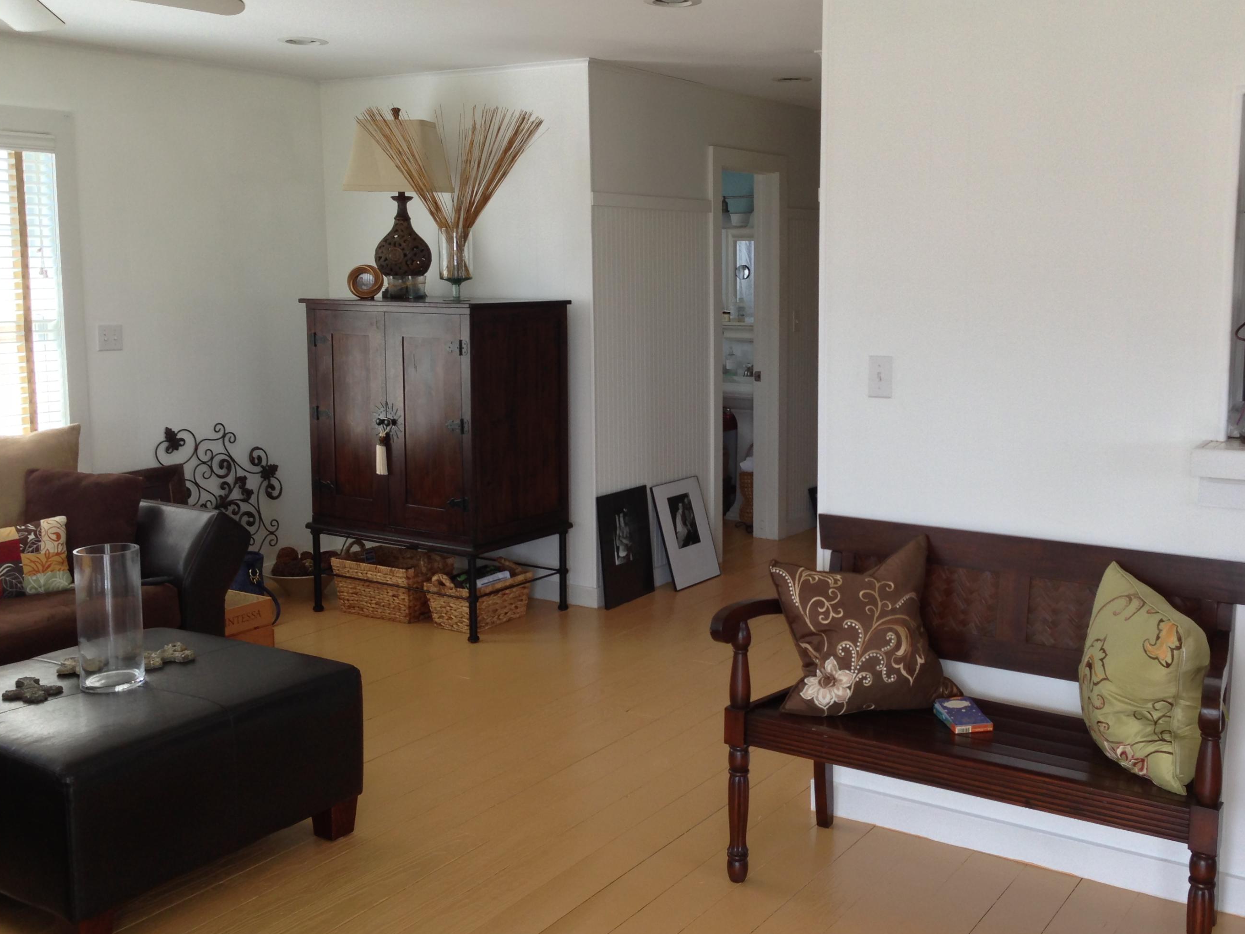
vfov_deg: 37.7
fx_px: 1367
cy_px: 423
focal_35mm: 38
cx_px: 703
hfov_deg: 48.9
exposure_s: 1/30
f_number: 2.4
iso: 50
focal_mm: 4.13
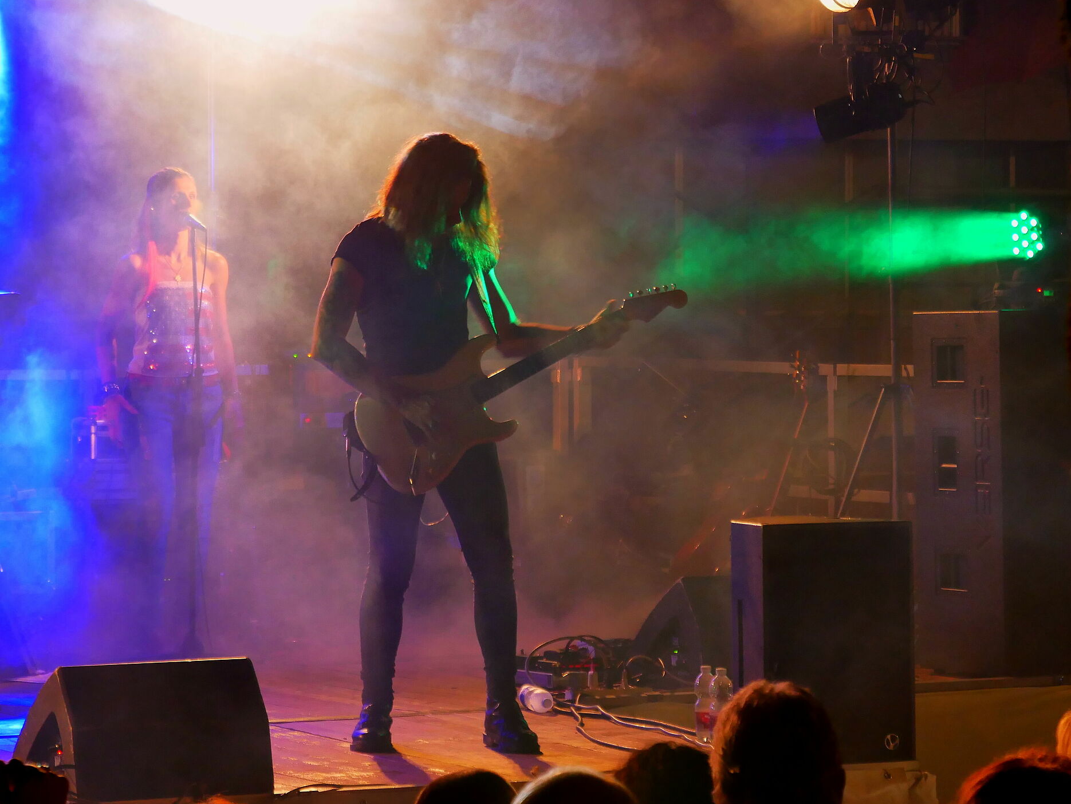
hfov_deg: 12.8
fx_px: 4767
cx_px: 403
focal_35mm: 154
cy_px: 346
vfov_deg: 9.6
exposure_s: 1/60
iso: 800
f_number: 4
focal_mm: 60
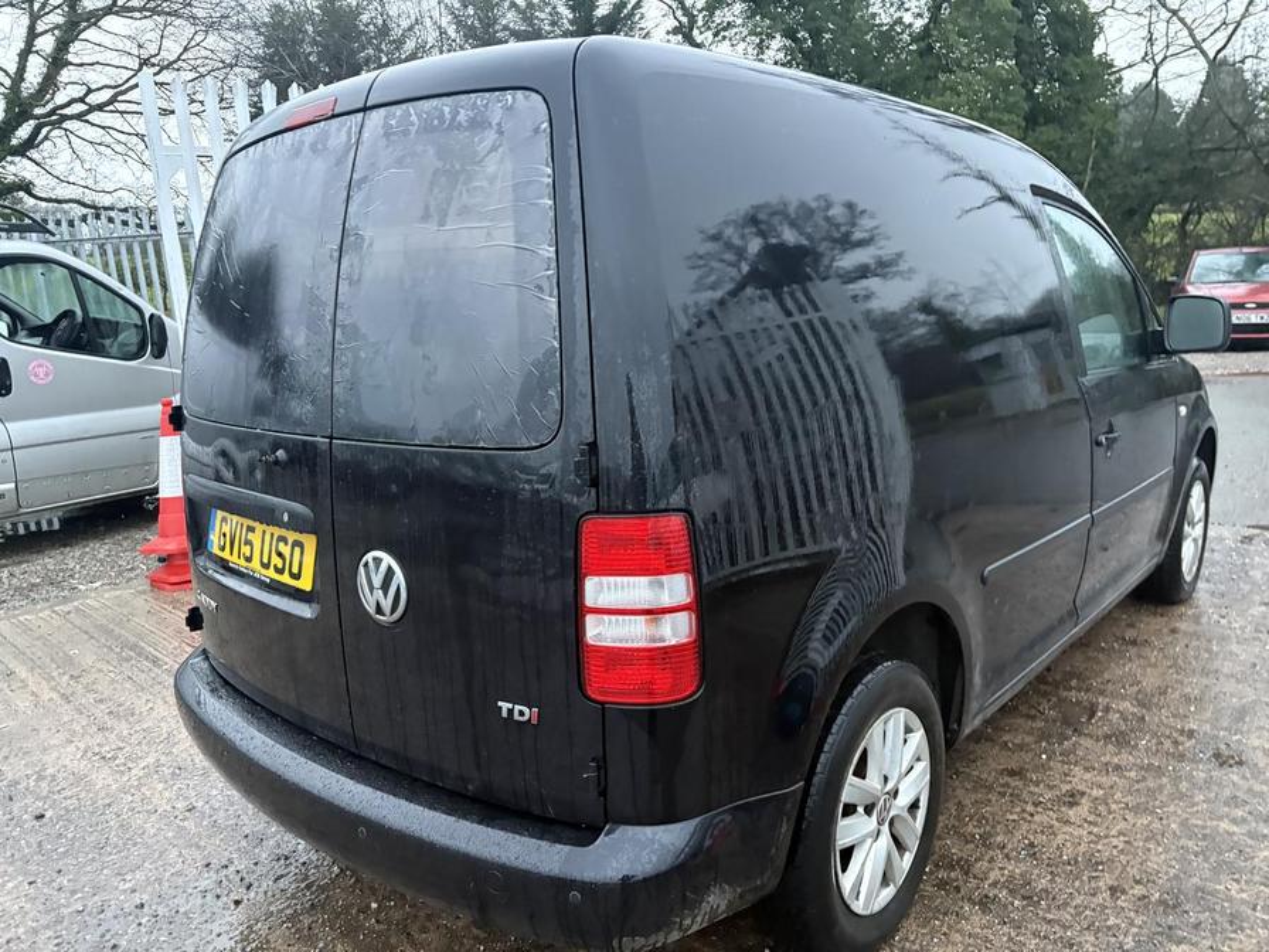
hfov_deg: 67.3
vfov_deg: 53.1
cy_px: 476
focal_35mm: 26
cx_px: 634
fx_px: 953
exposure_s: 1/37
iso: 640
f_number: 1.6
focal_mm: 5.96
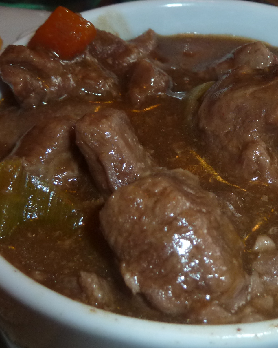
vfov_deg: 36.0
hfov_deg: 28.3
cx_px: 237
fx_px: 535
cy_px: 176
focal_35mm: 52
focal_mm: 4.1
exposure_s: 1/30
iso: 160
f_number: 3.3
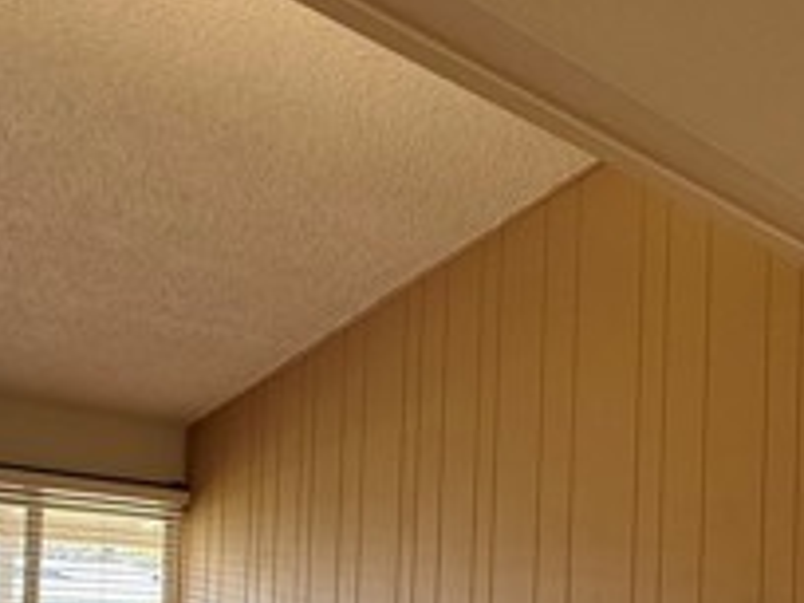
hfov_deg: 40.5
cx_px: 686
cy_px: 619
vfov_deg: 30.3
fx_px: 1022
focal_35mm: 44
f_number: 2.2
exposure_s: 1/120
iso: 200
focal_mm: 2.22
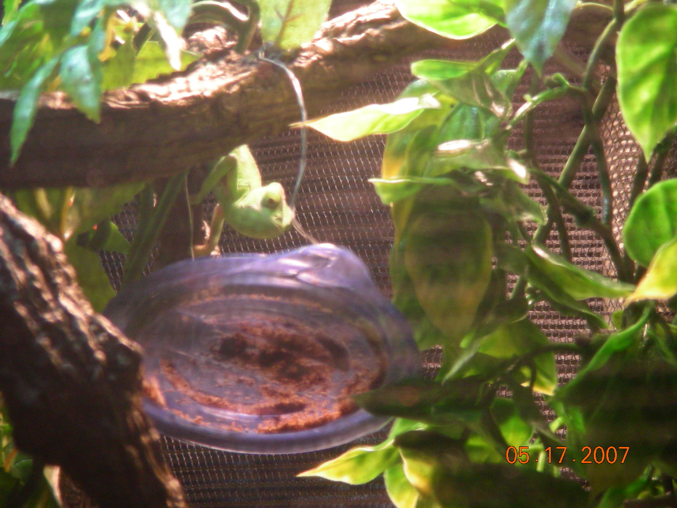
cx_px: 338
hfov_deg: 11.5
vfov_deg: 8.6
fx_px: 3364
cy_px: 254
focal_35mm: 172
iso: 200
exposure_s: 1/6.9
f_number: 3.5
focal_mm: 28.7
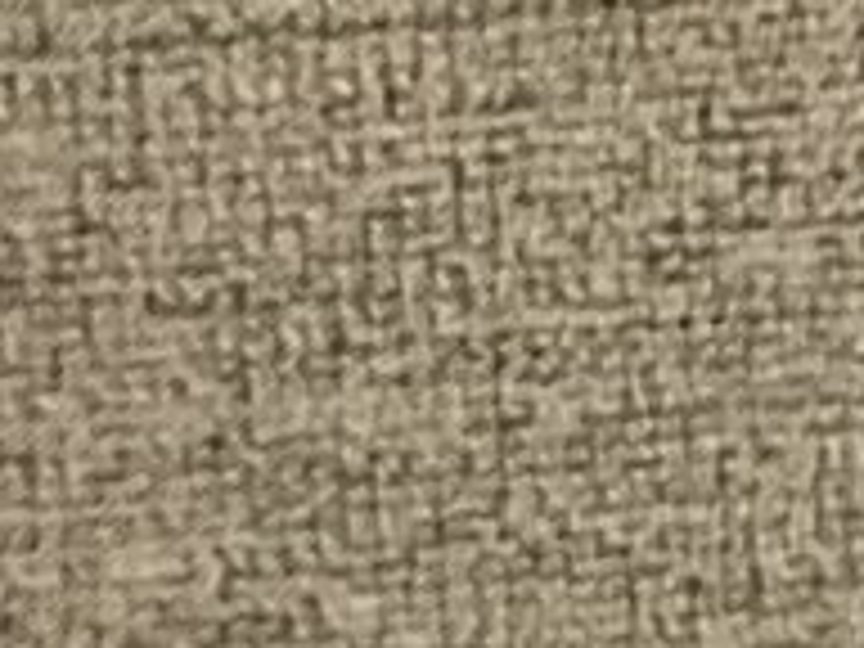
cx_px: -2297
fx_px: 5716
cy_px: 2432
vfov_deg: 5.7
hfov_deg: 7.1
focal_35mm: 229
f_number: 1.8
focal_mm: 3
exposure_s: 1/60
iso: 100
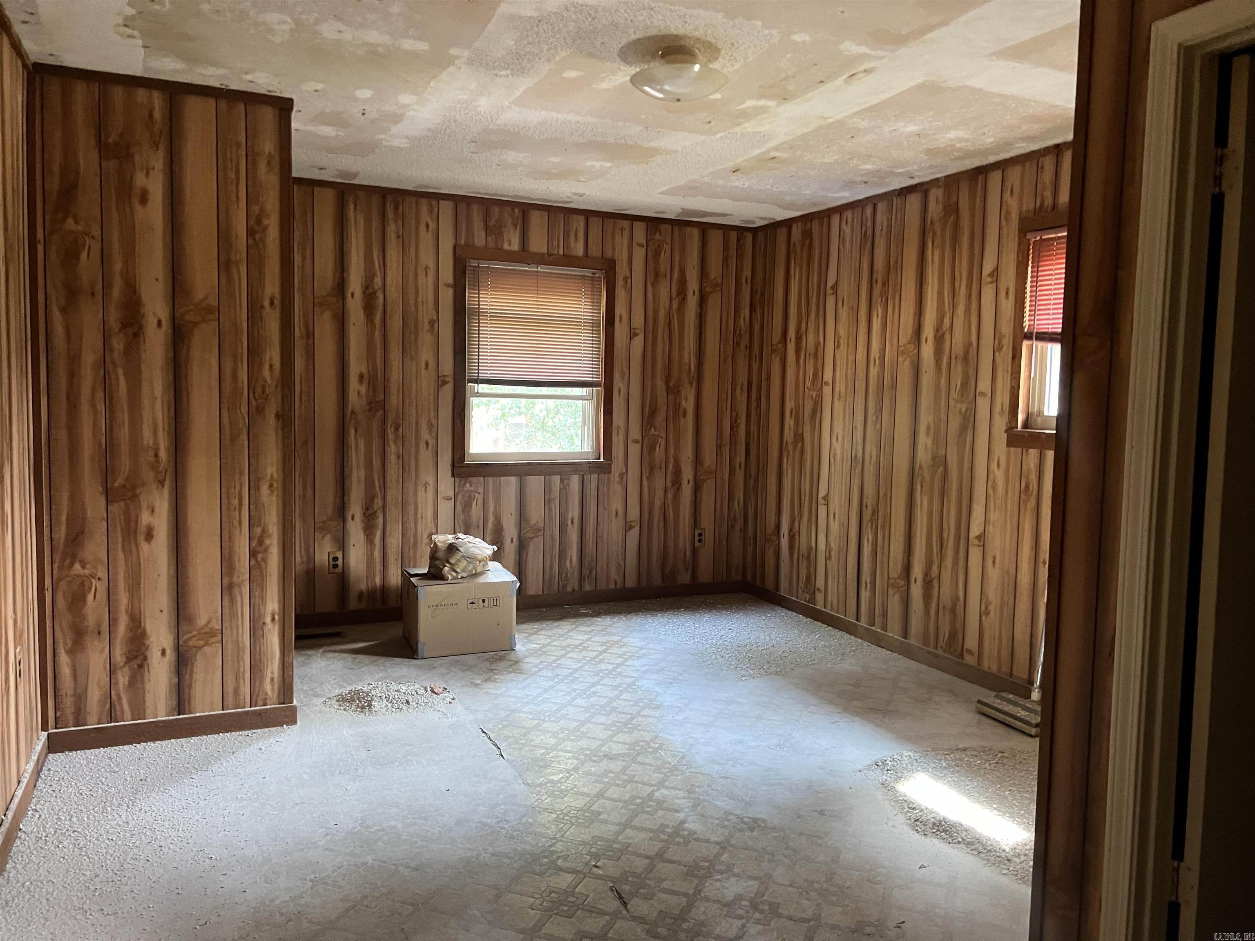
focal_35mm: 26
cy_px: 470
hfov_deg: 67.3
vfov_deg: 53.1
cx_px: 628
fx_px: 943
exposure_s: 1/60
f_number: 1.5
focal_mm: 5.7
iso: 500
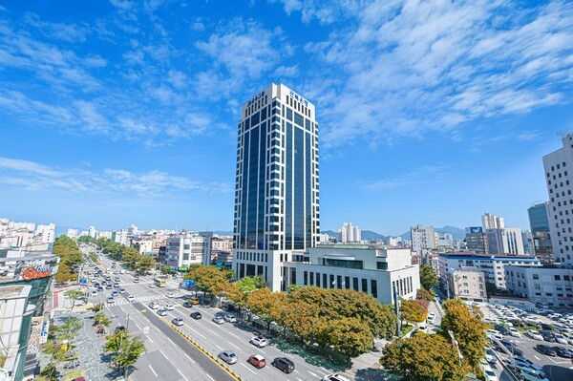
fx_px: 223
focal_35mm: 14
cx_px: 286
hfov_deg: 104.3
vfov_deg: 81.1
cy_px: 190
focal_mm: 14
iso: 180
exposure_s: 1/1600
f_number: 4
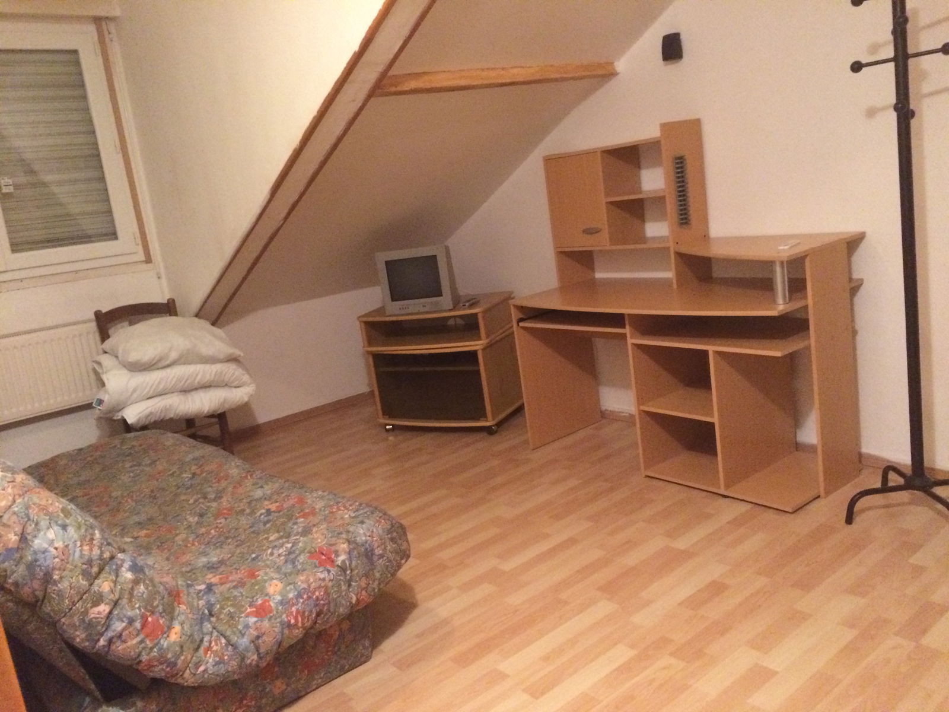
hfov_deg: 61.7
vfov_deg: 48.2
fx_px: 795
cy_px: 356
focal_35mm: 29
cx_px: 474
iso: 500
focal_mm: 4.15
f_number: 2.2
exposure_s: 1/17
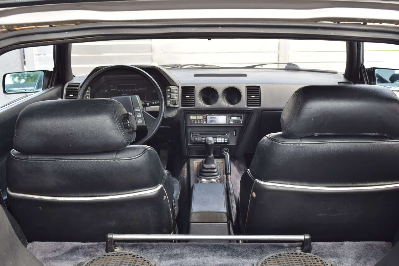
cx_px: 200
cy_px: 133
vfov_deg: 29.9
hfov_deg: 43.6
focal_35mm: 45
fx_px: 499
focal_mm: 30
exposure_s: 1/50
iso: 360
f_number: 7.1
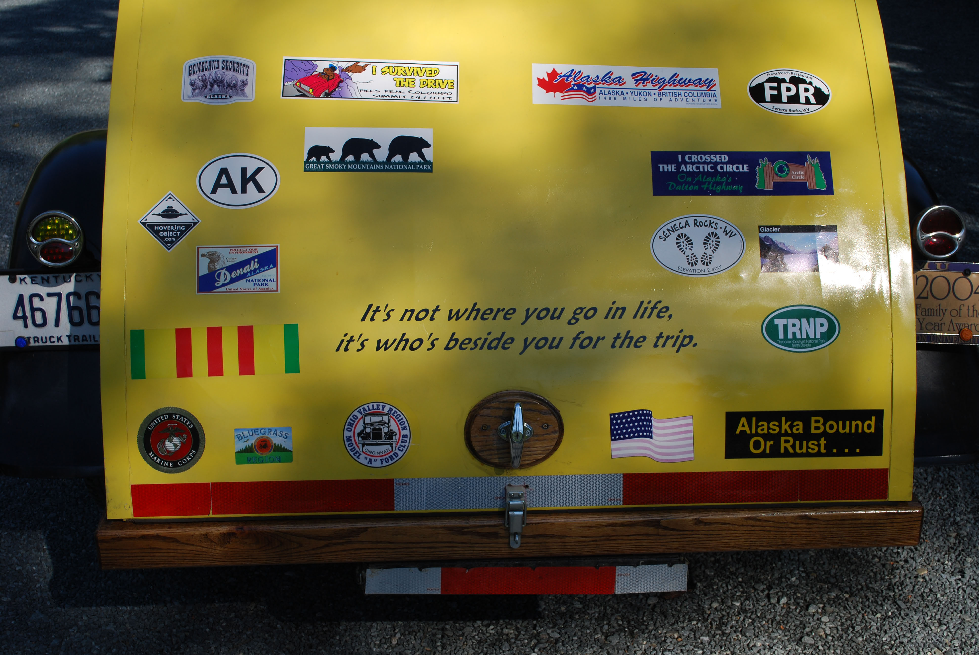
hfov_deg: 43.6
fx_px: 1225
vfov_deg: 29.9
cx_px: 490
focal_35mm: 45
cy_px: 328
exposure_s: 1/250
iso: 100
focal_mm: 30
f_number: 8
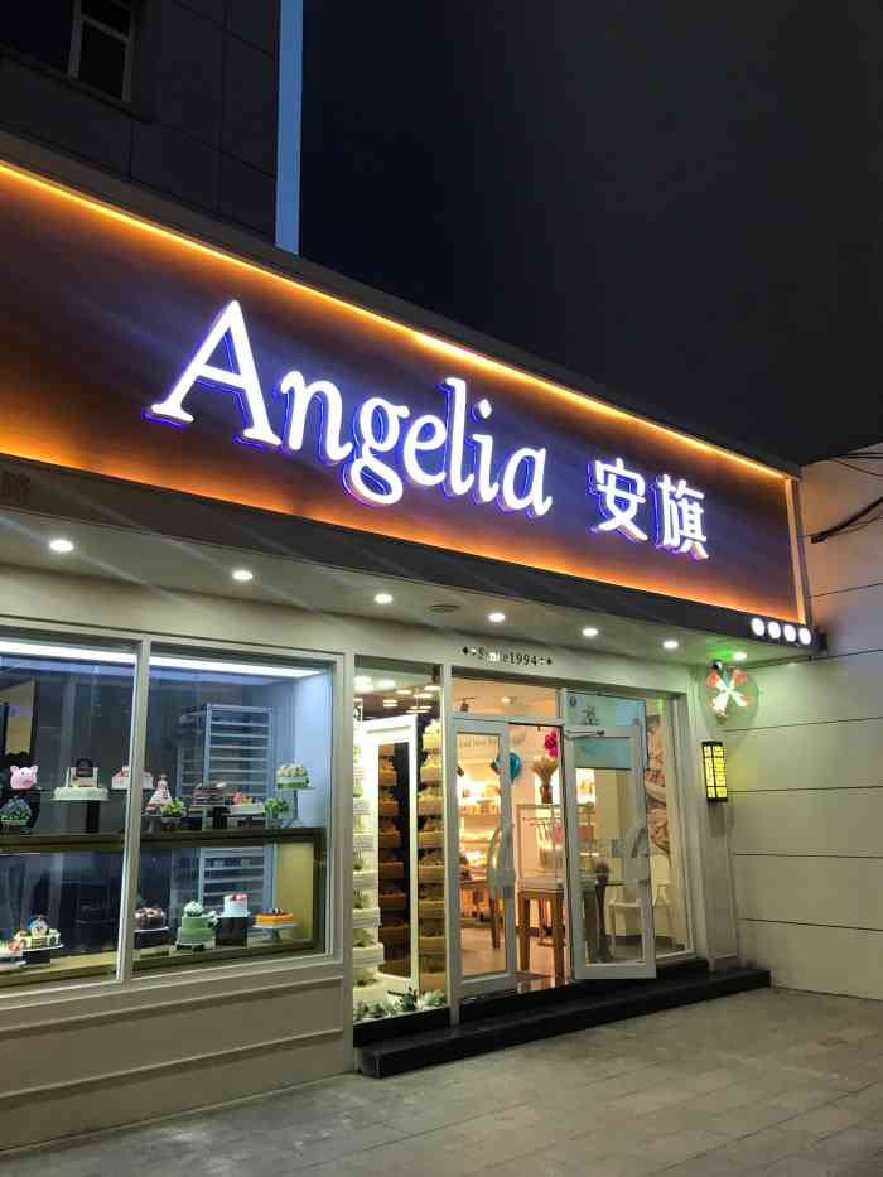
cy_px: 588
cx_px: 442
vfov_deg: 63.4
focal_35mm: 28
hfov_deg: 49.8
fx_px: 952
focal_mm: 3.99
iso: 40
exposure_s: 1/33
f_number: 1.8
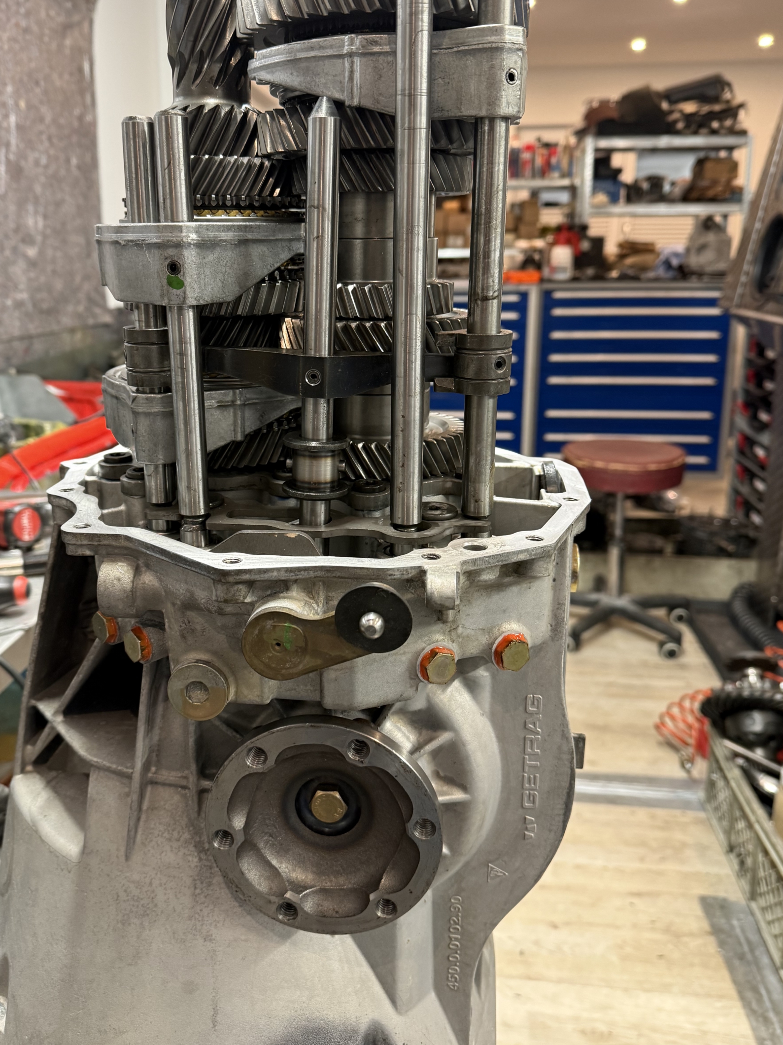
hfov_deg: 48.1
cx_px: 334
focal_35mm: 29
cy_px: 457
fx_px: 875
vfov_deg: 61.5
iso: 250
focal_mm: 6.76
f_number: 1.78
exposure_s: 1/50
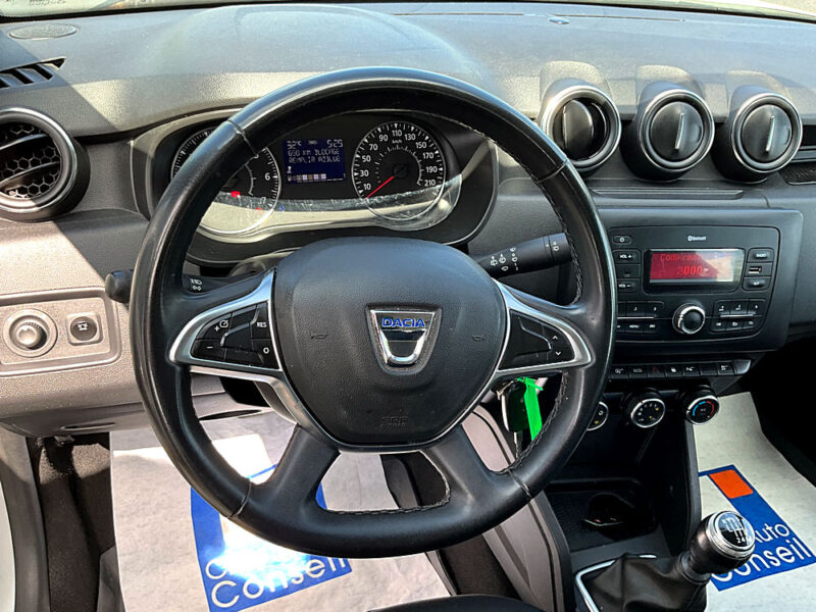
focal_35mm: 29
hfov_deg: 61.7
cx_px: 408
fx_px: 684
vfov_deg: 48.2
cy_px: 306
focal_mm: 3
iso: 25
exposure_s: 1/122
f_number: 1.8
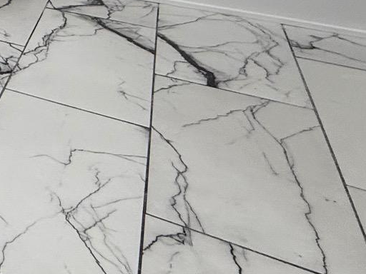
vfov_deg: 21.0
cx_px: -280
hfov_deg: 22.2
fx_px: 592
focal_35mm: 56
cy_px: -166
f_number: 2.2
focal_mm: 2.22
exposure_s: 1/120
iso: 125
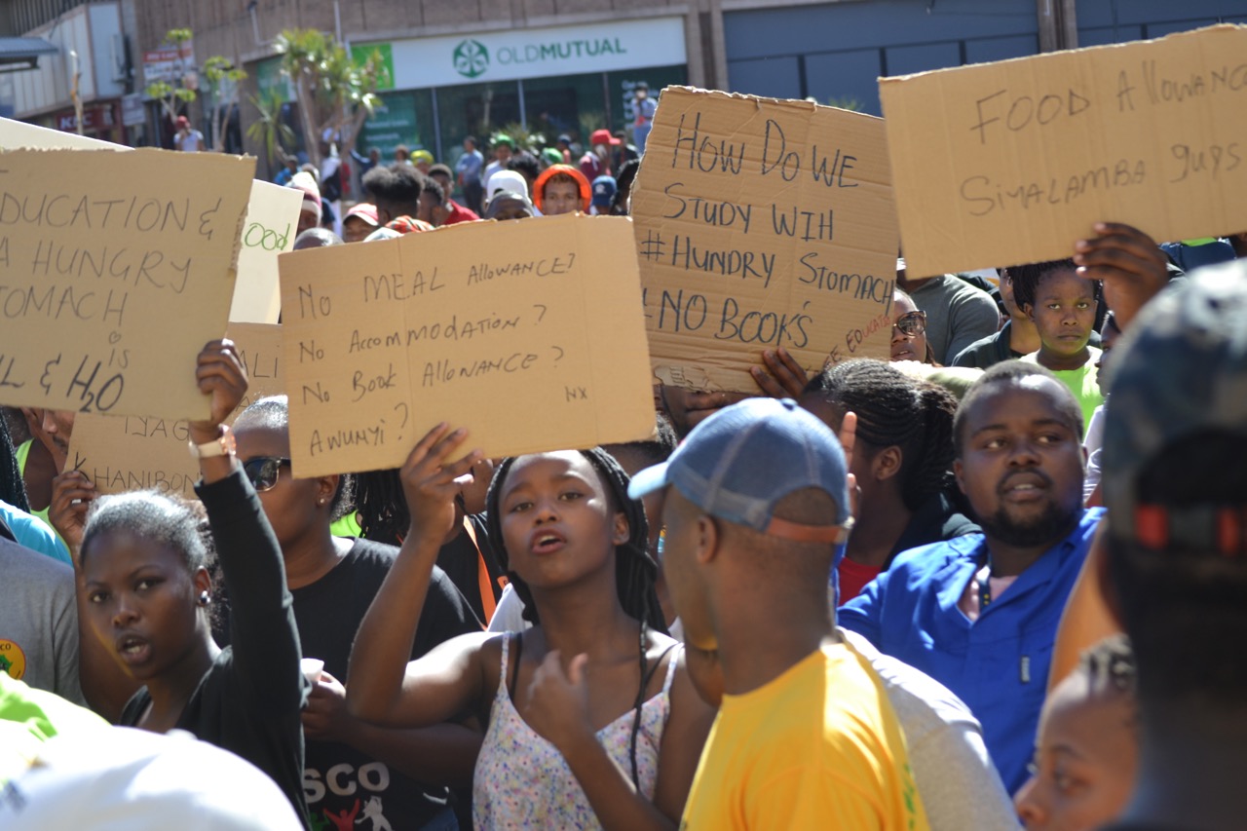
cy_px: 416
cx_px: 624
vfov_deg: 13.4
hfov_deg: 20.0
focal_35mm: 102
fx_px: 3532
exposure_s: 1/160
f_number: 6.3
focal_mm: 68
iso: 100
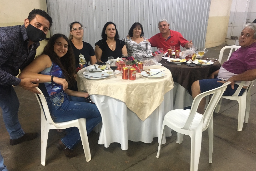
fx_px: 220
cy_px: 90
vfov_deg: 42.3
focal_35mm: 31
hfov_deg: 60.3
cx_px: 131
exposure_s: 1/20
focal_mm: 4.15
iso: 200
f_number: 2.2
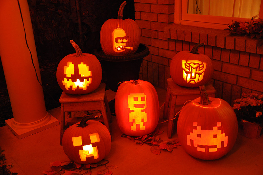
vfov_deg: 34.1
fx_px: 285
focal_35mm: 39
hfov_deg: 49.6
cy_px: 88
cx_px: 132
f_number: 4
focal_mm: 26
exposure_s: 1/4
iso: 1600
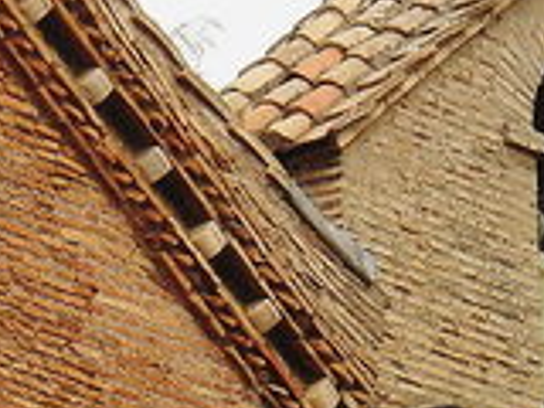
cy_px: 517
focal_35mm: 697
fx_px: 10954
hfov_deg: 2.8
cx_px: -136
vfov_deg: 2.1
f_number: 5.8
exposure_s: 1/250
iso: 80
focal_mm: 33.2
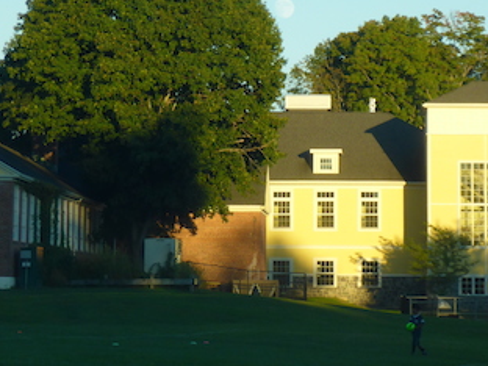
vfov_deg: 9.3
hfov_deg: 12.4
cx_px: 336
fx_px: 2242
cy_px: 108
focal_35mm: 159
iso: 125
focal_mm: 16.6
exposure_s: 1/100
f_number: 5.7
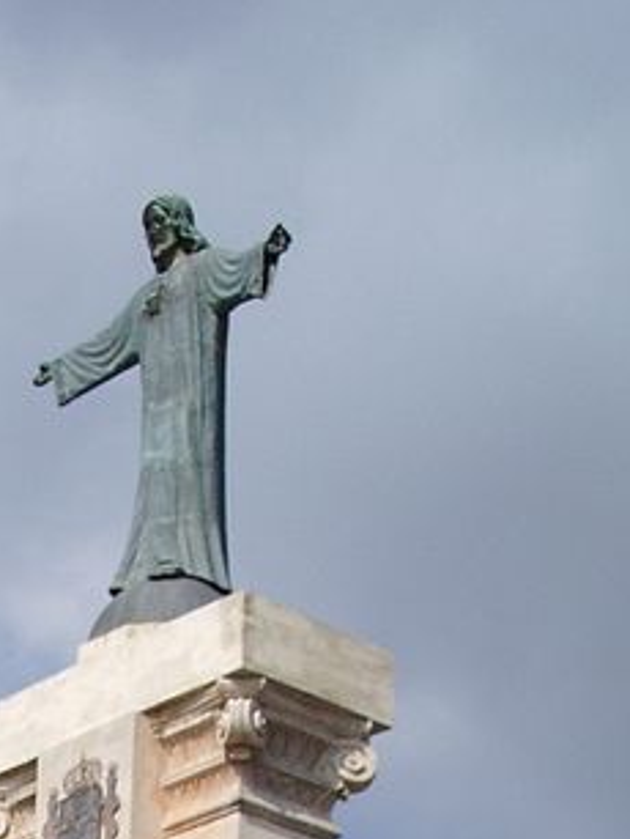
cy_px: 1393
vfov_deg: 15.1
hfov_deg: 12.3
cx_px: -197
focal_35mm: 117
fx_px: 2835
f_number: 4.3
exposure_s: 1/800
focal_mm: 5.8
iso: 50
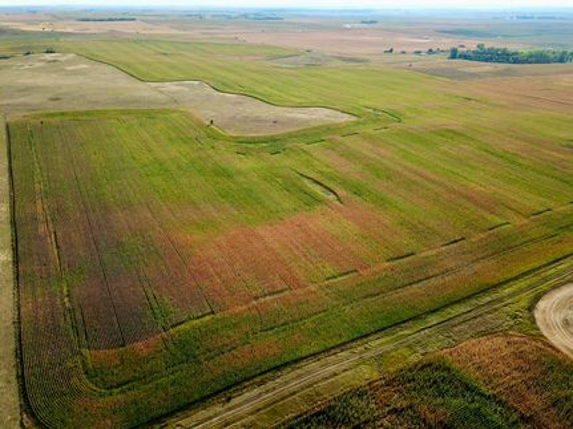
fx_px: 430
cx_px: 286
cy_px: 214
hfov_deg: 67.3
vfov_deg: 53.0
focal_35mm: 26
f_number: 2.2
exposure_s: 1/944
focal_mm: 4.7
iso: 100
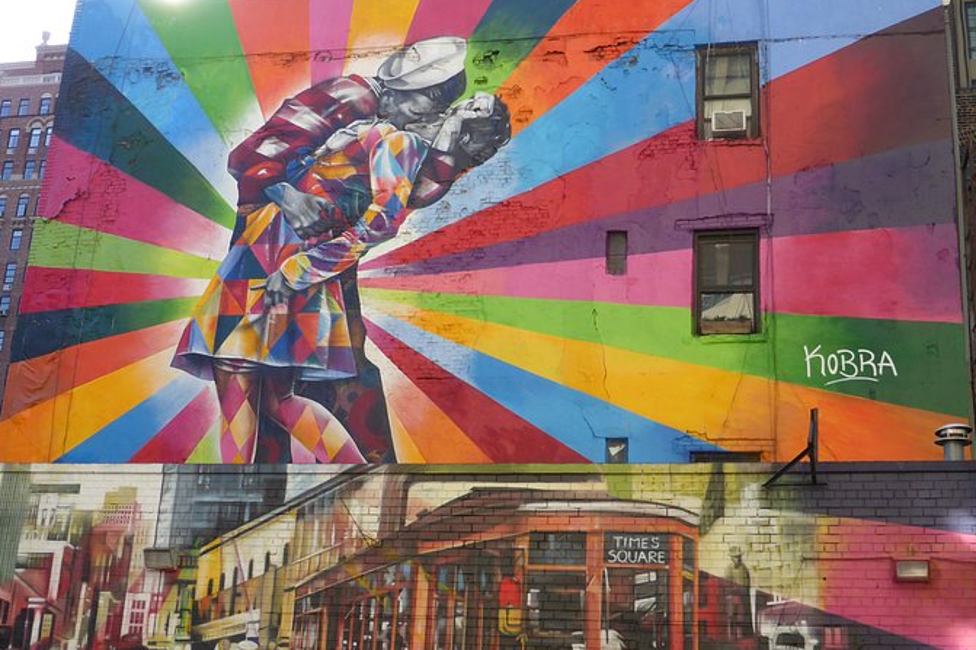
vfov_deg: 27.0
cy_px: 286
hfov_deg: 39.6
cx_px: 512
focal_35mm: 50
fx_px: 1355
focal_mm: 7.4
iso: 100
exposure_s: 1/250
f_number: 3.9
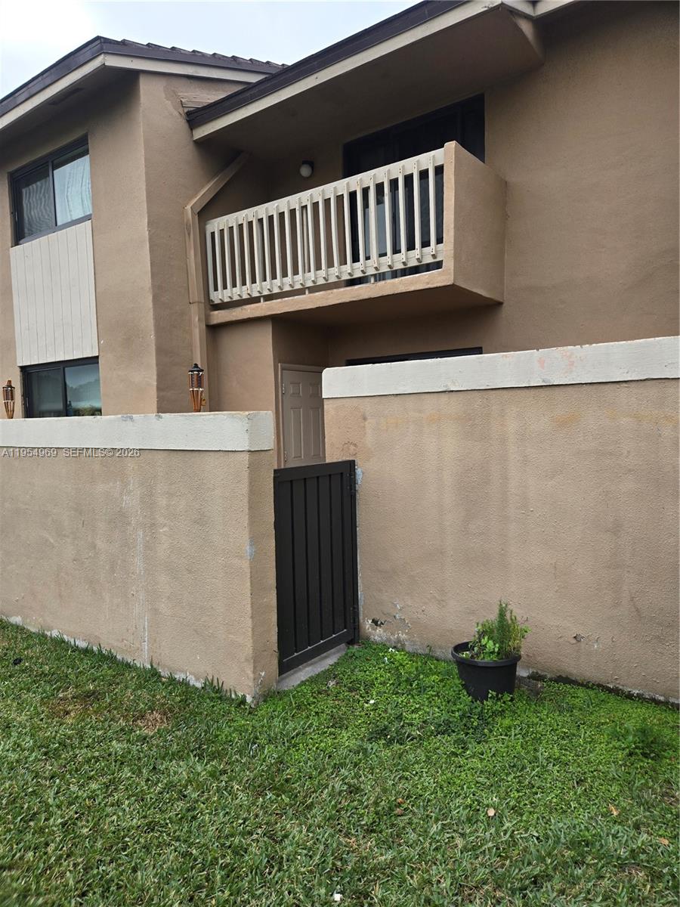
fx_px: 602
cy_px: 454
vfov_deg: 73.9
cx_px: 340
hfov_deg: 58.9
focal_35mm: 23
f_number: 1.8
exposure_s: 1/1732
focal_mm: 5.4
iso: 80
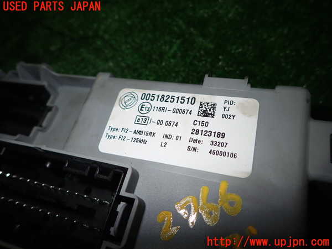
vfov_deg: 54.9
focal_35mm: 25
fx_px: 240
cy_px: 124
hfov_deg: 69.4
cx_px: 166
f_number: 5.6
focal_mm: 4.5
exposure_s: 1/30
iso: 200
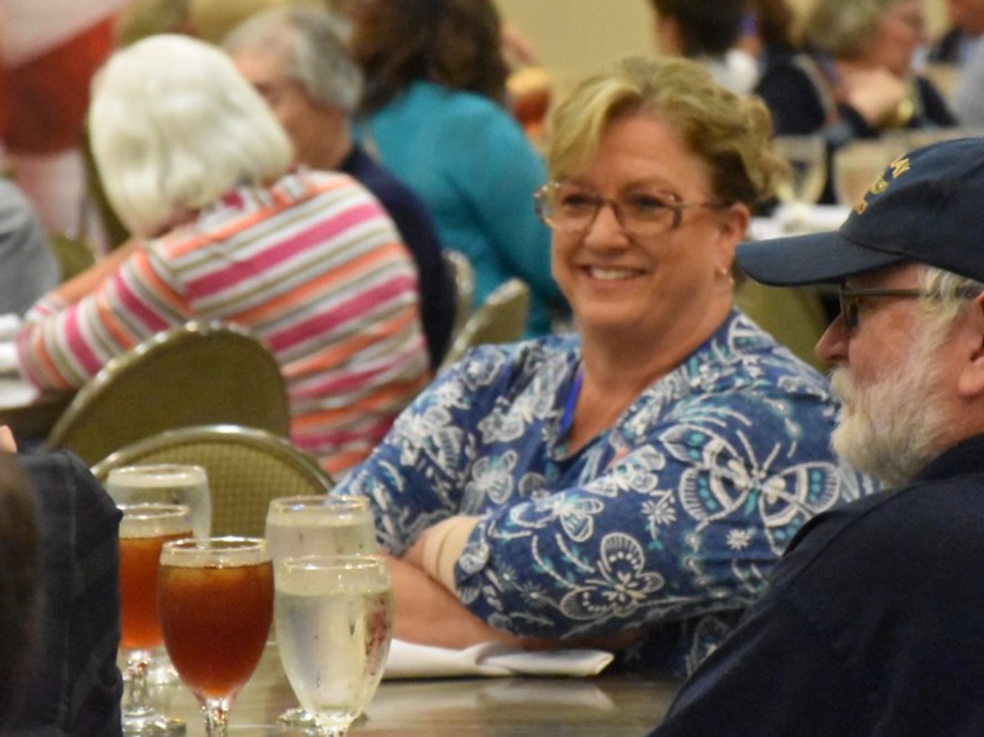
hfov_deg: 8.2
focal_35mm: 241
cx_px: 604
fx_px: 6841
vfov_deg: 6.2
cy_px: 267
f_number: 5.6
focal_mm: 105
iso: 12800
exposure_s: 1/125
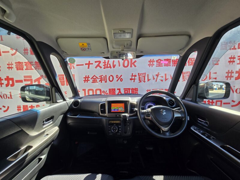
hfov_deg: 106.2
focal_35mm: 13
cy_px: 90
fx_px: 90
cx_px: 120
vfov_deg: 89.9
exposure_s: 1/186
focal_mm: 2.2
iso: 50
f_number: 2.2
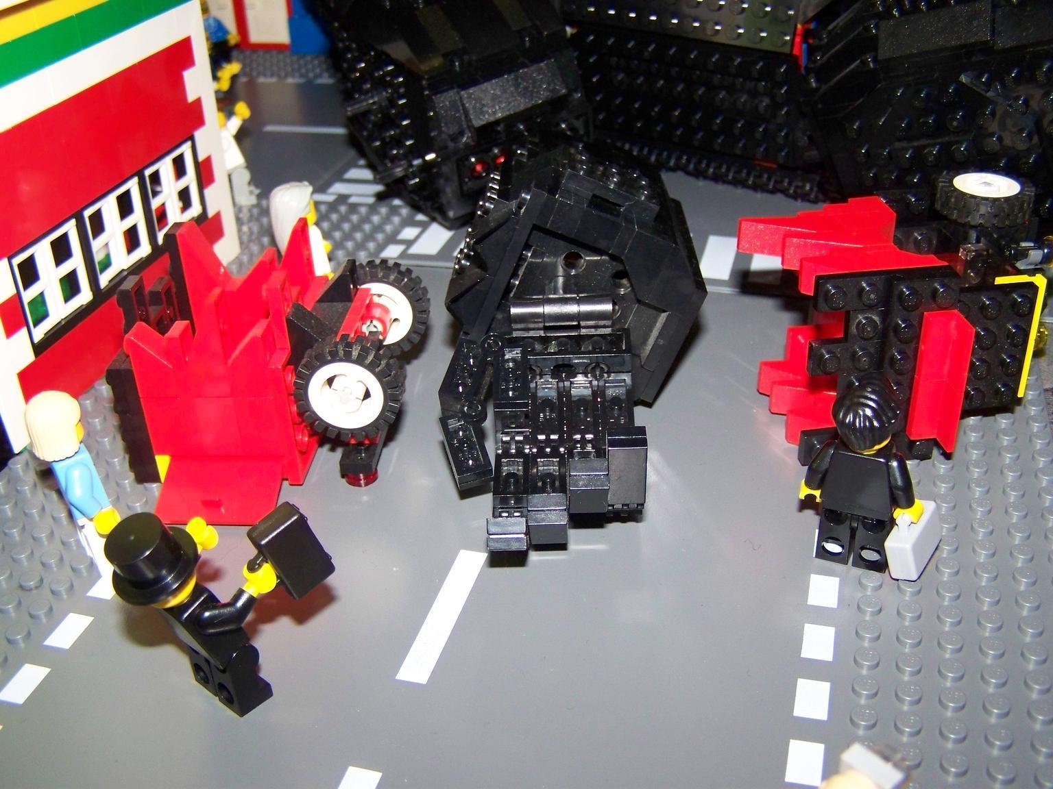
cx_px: 526
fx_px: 1156
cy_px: 394
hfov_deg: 49.0
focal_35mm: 38
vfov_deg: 37.7
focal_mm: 6.3
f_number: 2.8
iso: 200
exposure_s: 1/30
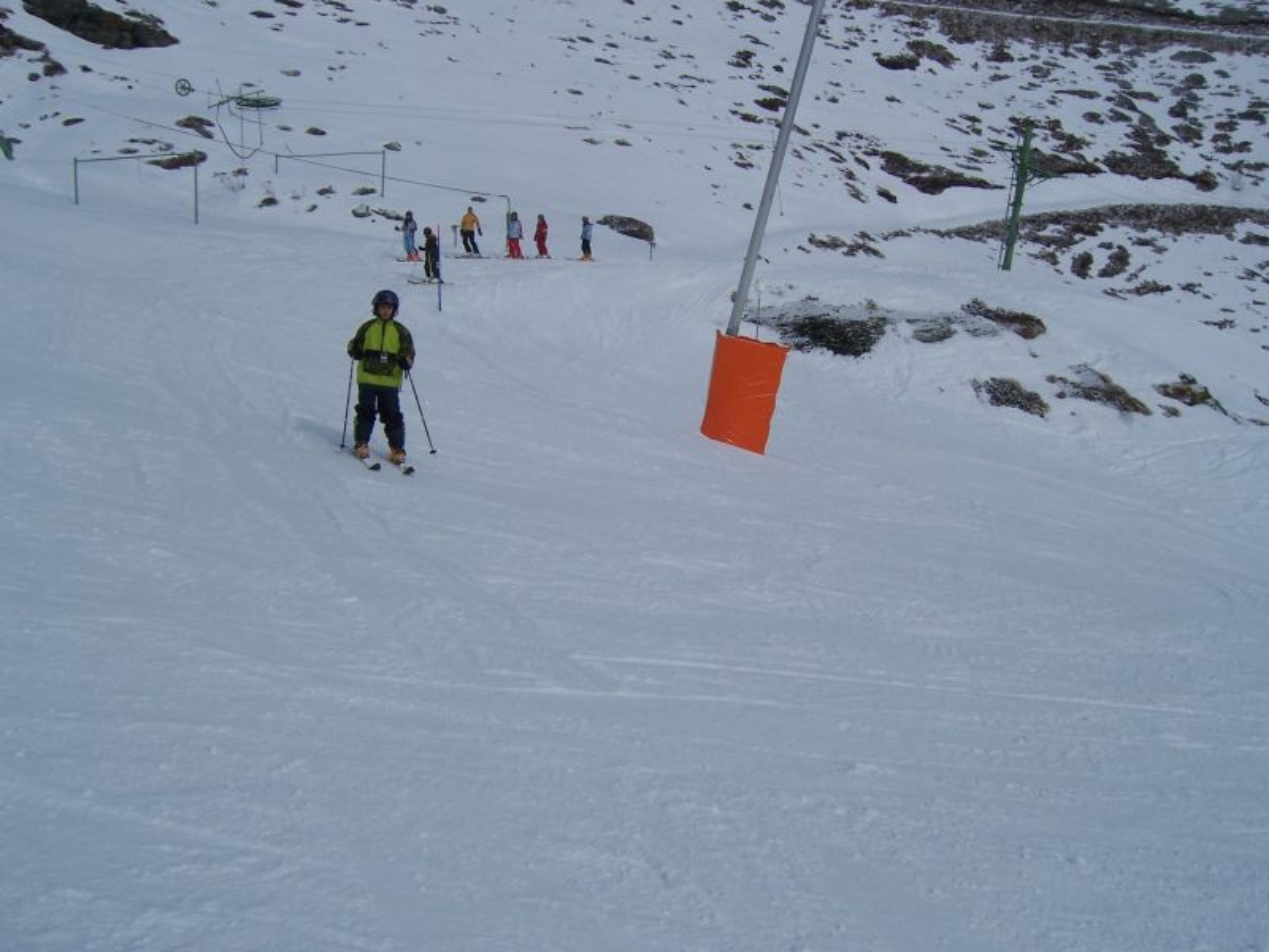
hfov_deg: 51.4
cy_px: 476
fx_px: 1320
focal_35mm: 36
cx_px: 634
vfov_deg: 39.7
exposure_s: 1/1600
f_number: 4.5
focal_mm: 6.2
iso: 80
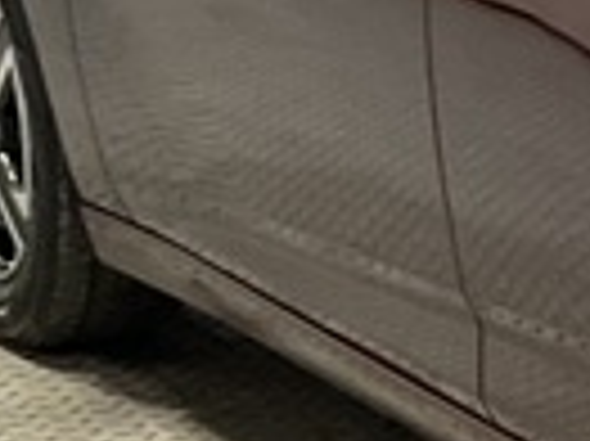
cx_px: 1491
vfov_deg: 7.0
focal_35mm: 212
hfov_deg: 8.4
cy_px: 315
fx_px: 3610
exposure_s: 1/60
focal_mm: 3
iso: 100
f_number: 1.8
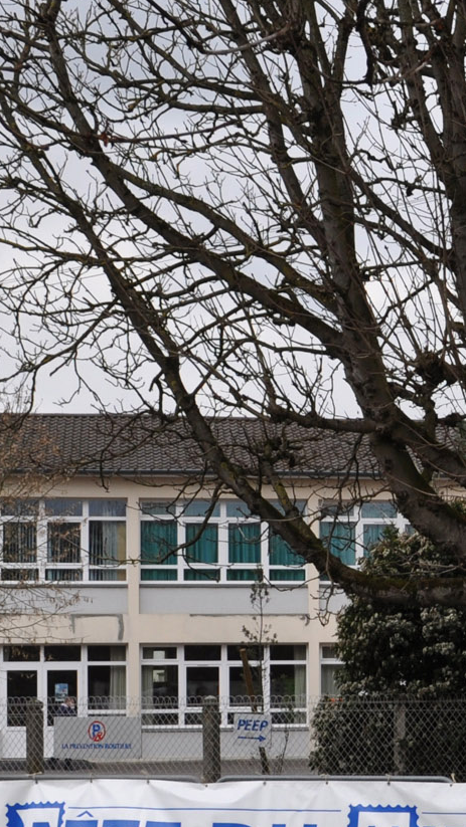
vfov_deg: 17.9
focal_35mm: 119
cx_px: 769
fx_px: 2614
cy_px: 635
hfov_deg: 9.8
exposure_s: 1/250
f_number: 8
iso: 200
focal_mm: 26
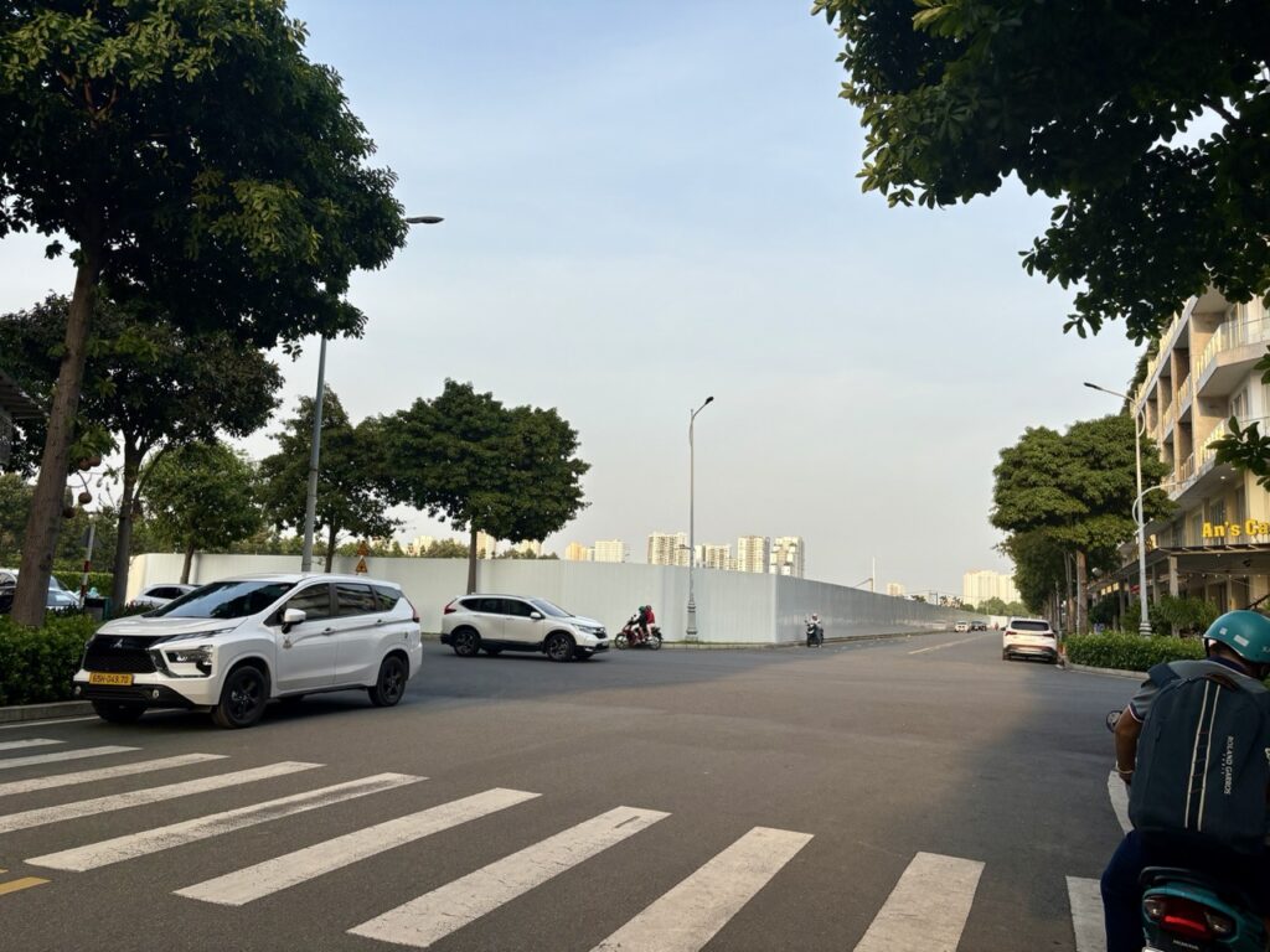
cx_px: 635
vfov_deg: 53.1
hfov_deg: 67.3
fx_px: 954
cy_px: 476
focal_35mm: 26
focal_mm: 5.96
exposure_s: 1/1364
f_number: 1.6
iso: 50
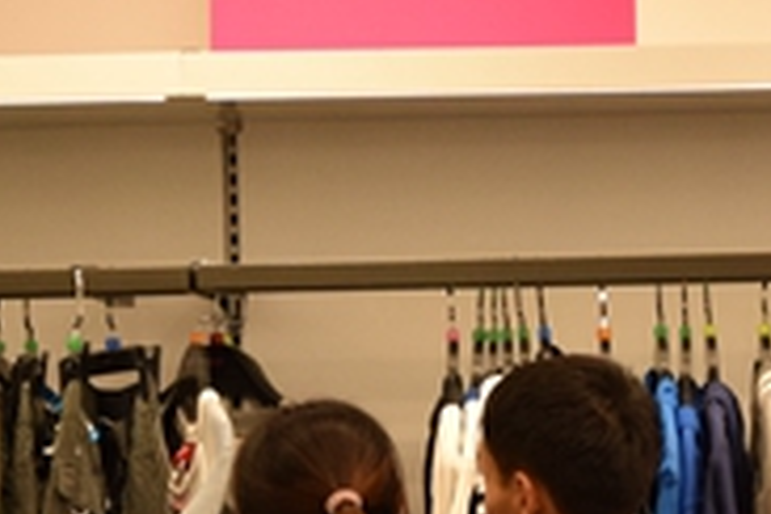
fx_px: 6532
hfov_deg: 6.7
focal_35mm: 305
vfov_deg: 4.5
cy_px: 392
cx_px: 746
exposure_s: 1/320
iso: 1600
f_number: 5.3
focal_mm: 62
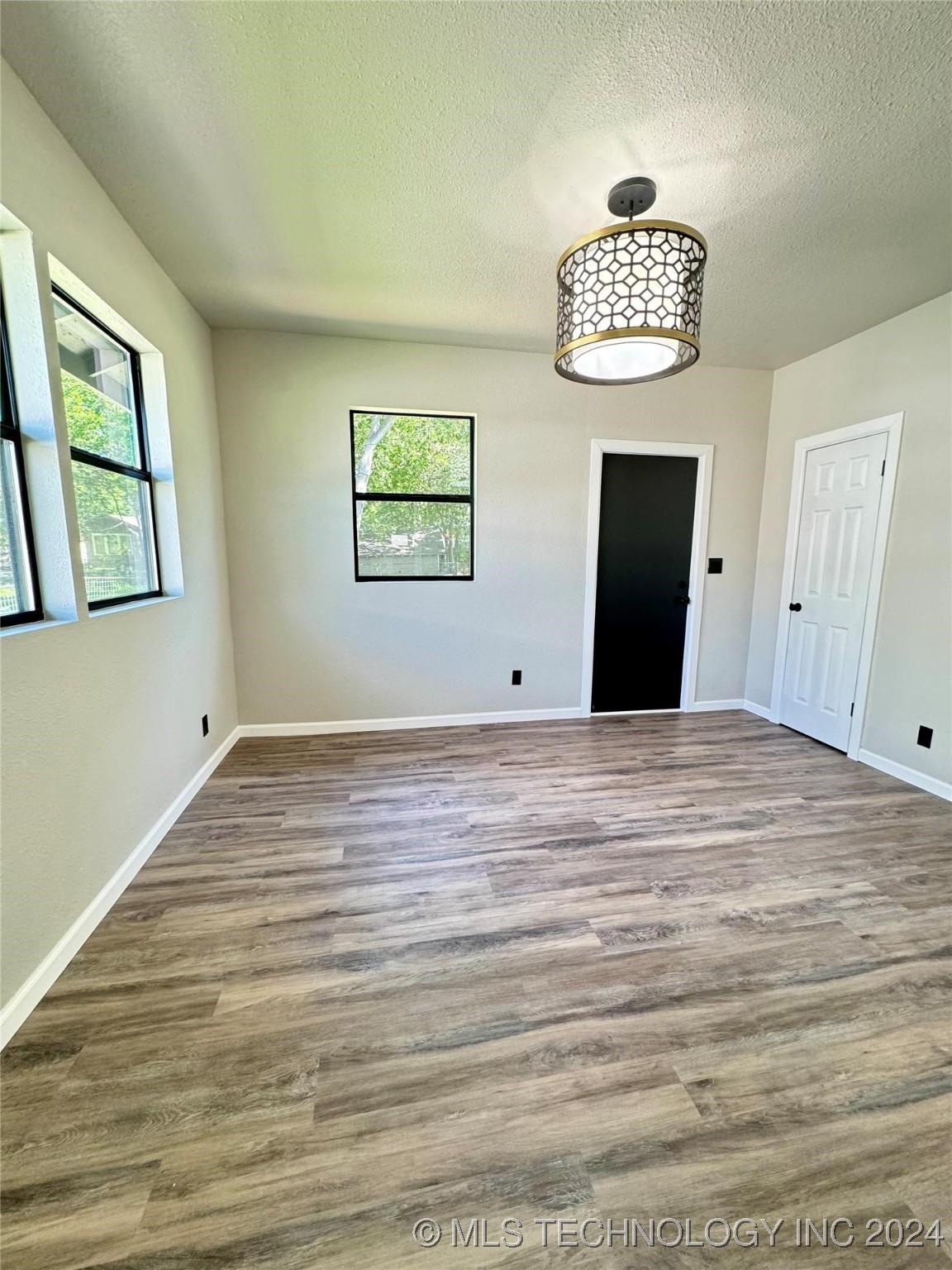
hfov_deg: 85.7
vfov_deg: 102.1
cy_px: 635
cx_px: 476
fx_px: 513
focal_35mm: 14
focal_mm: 2.22
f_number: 2.2
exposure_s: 1/60
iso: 200
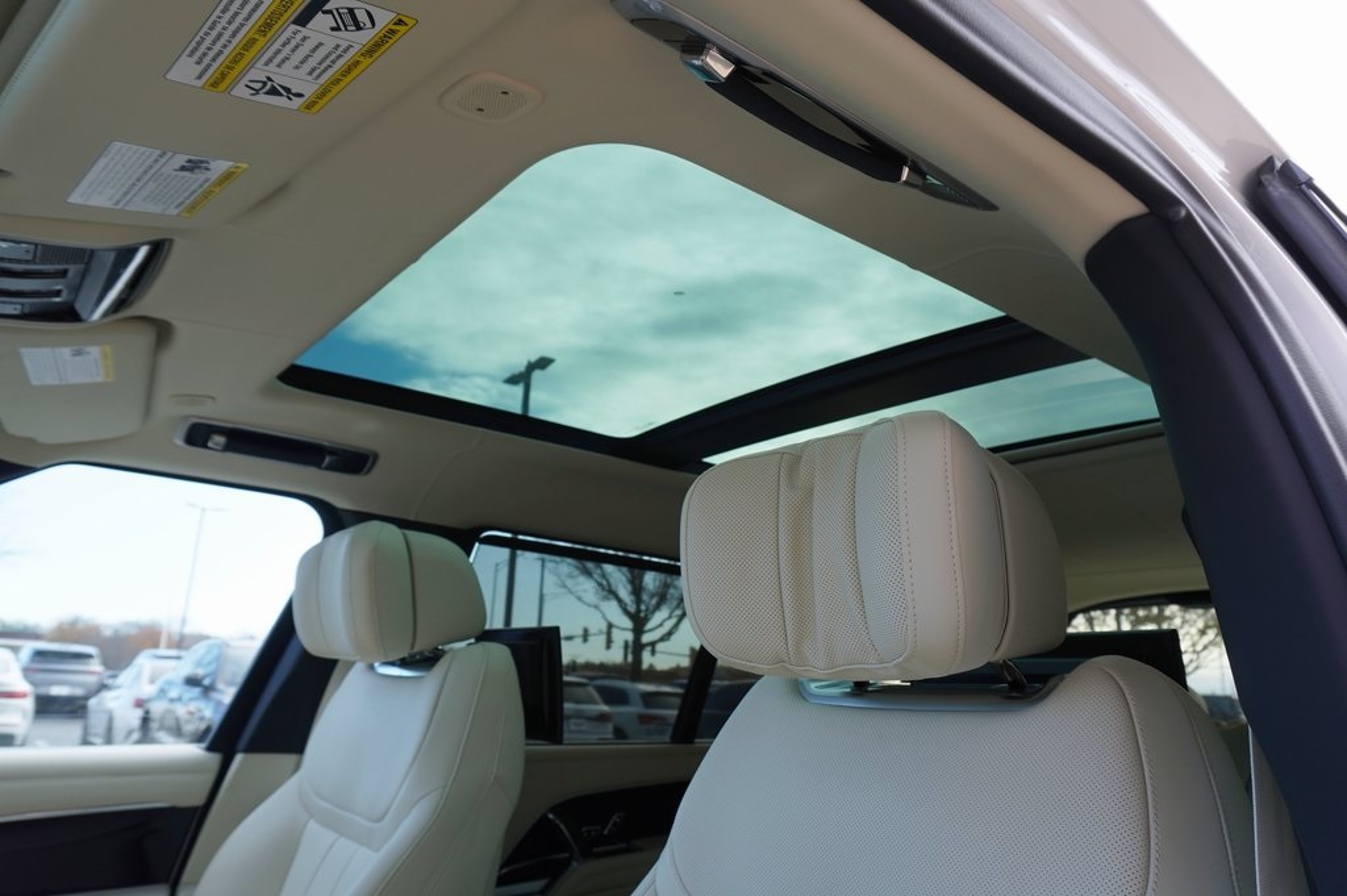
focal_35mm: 24
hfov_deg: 73.8
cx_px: 674
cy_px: 448
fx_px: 897
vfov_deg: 53.1
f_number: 5.6
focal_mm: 16
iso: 100
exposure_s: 1/80
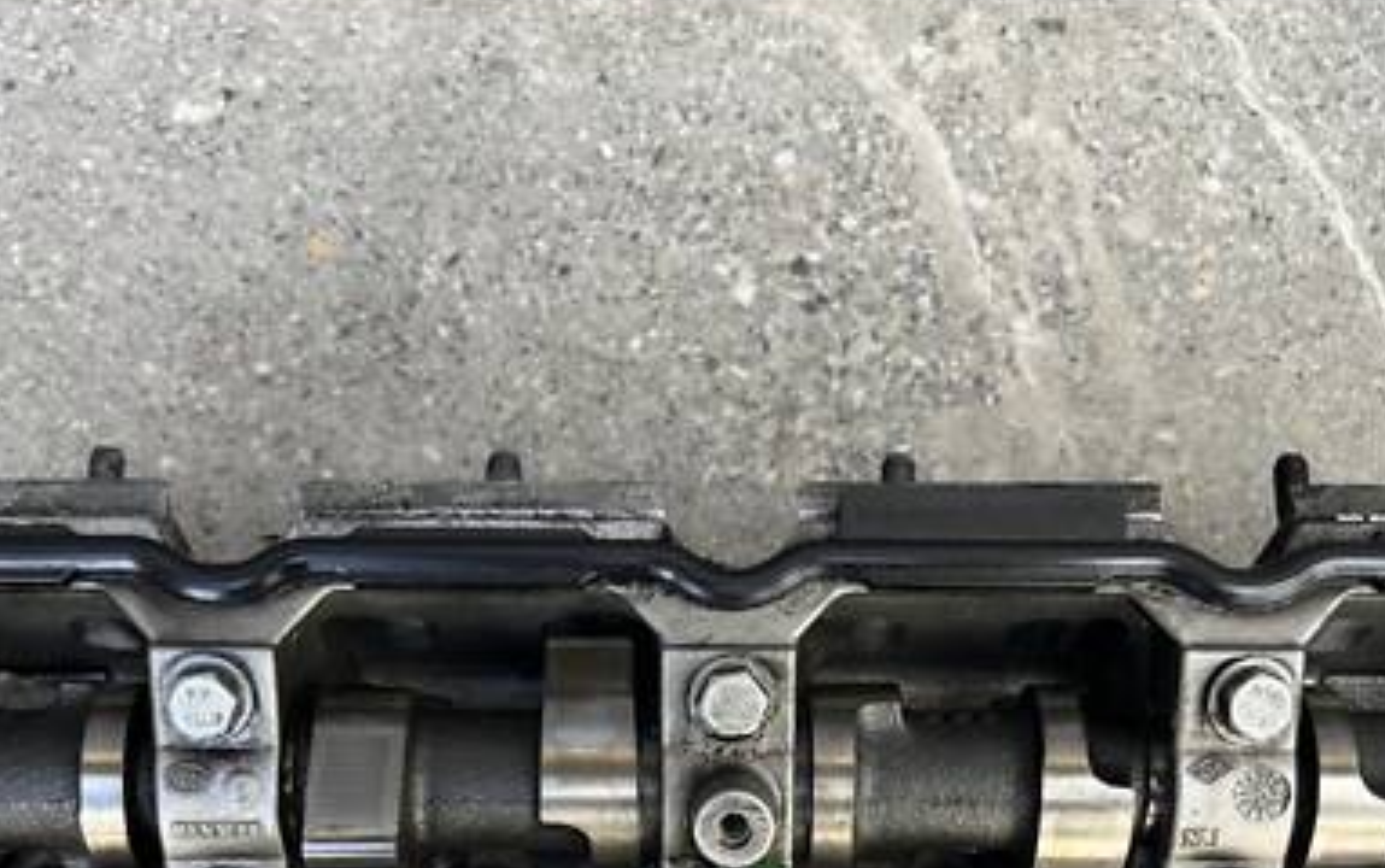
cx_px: 712
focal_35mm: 46
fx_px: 1738
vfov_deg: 27.1
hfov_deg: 43.5
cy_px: 767
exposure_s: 1/155
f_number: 1.6
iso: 40
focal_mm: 5.1
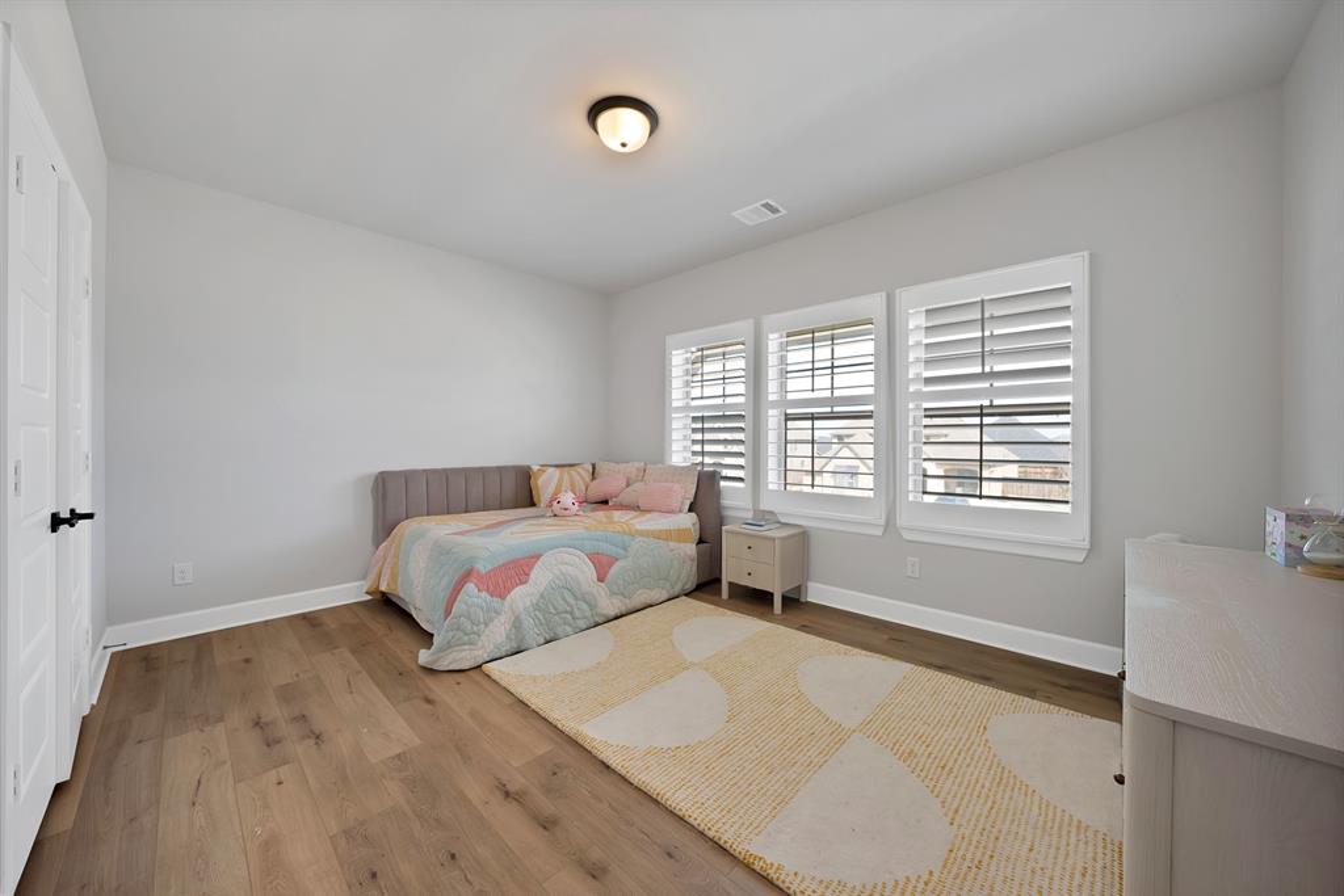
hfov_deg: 112.6
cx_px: 672
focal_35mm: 12
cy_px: 448
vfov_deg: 90.0
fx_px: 448
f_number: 9
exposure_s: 1/20
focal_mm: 12
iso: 640
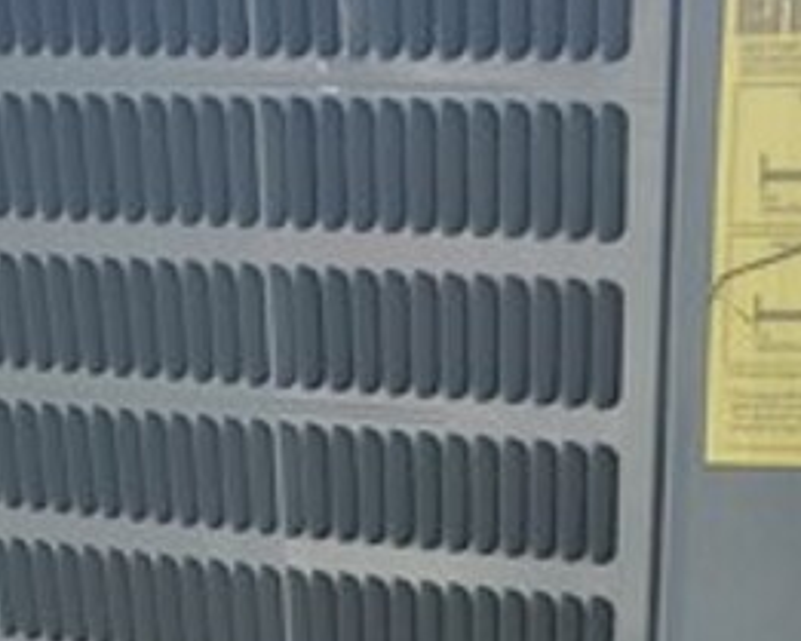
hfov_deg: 24.1
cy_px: 934
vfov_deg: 17.6
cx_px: 442
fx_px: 1874
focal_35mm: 79
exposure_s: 1/389
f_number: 2.4
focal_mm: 4.3
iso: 50
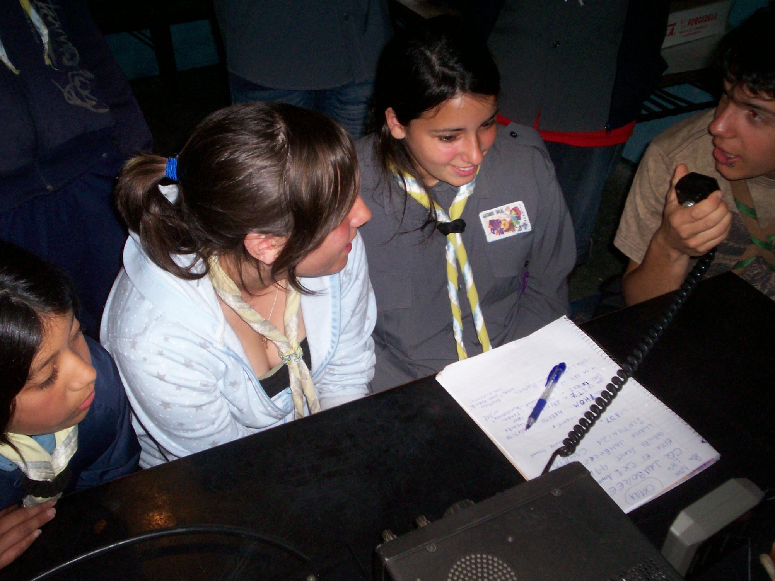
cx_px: 388
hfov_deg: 51.4
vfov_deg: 39.7
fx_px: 806
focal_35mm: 36
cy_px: 290
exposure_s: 1/64
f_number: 4.5
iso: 140
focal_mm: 5.9
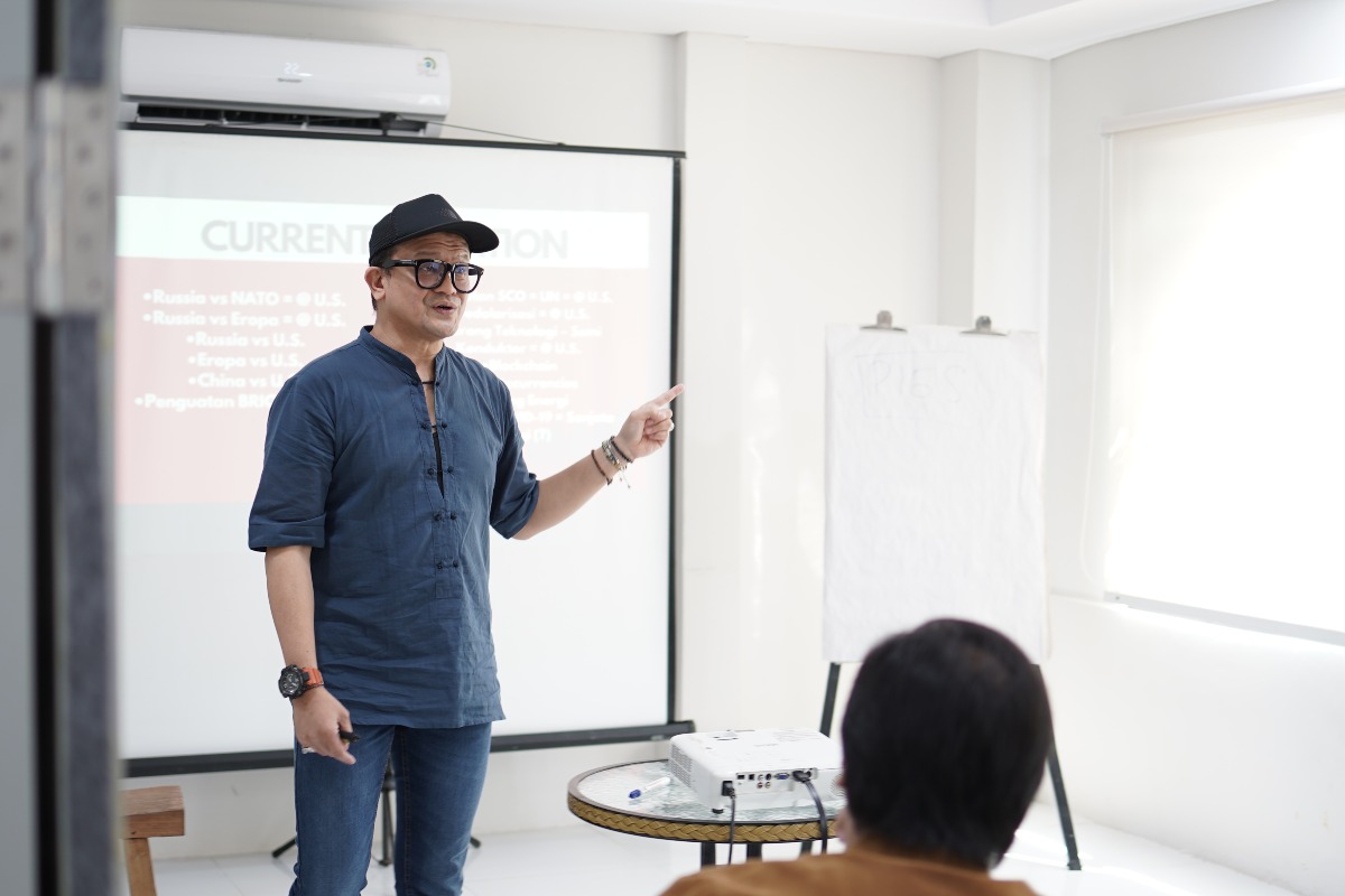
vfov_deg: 26.0
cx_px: 672
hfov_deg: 38.2
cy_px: 448
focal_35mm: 52
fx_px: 1943
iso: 100
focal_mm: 35
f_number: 1.8
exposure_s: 1/40
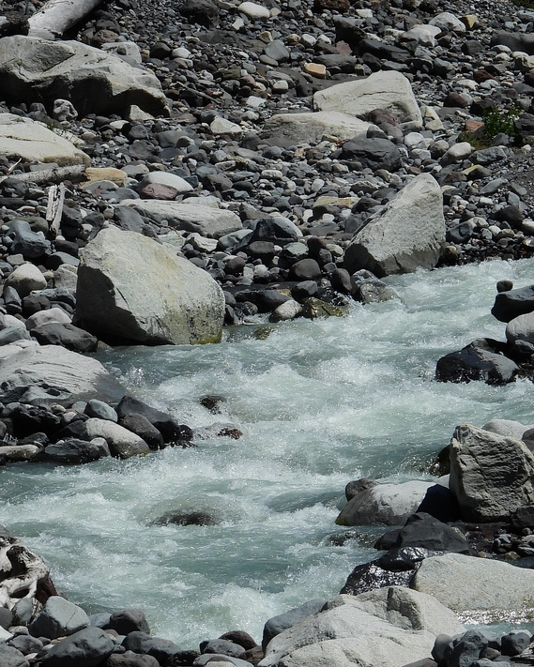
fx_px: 11100
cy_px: 235
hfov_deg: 2.8
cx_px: 359
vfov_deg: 3.4
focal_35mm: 562
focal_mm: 57.1
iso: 100
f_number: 5
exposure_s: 1/1600
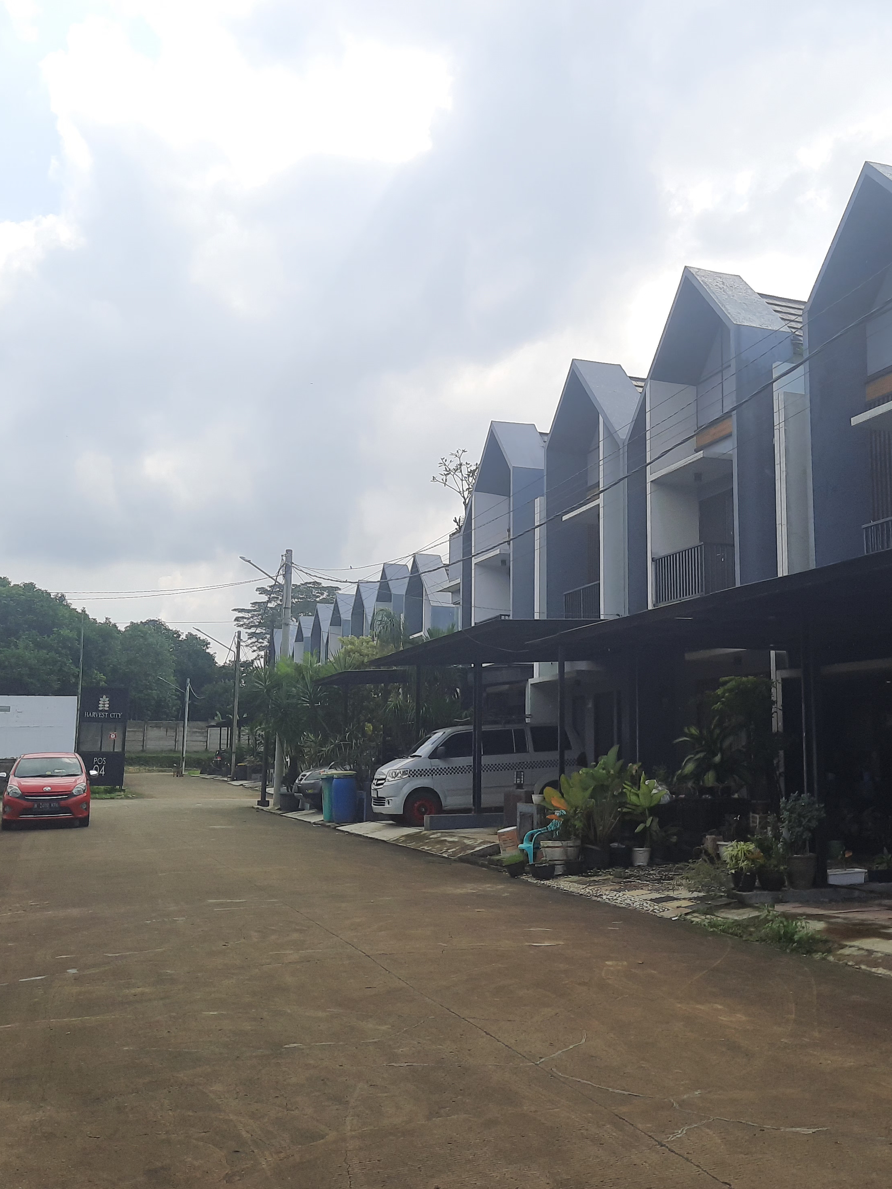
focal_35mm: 34
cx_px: 555
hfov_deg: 41.5
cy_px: 593
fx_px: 1168
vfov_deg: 54.0
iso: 32
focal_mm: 4.6
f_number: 2
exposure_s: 1/952
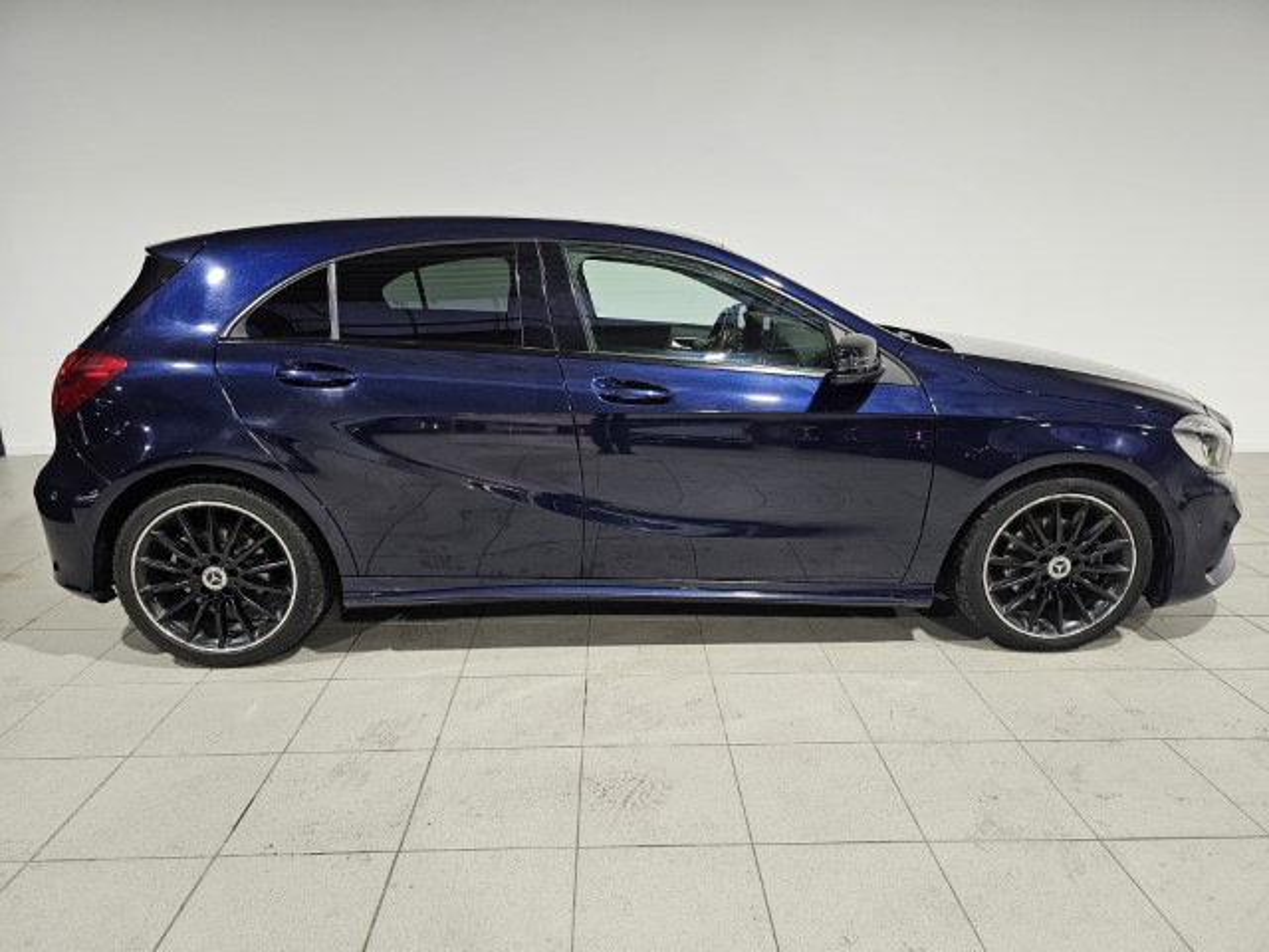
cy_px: 476
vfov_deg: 58.9
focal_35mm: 23
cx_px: 634
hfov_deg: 73.9
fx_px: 843
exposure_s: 1/100
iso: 160
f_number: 1.7
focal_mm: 6.3
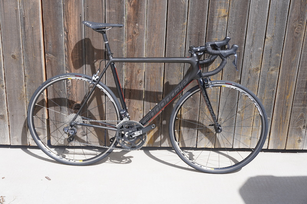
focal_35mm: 46
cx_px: 154
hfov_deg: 42.3
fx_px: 396
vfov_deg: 28.9
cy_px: 102
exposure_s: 1/250
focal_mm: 31
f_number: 6.3
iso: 100
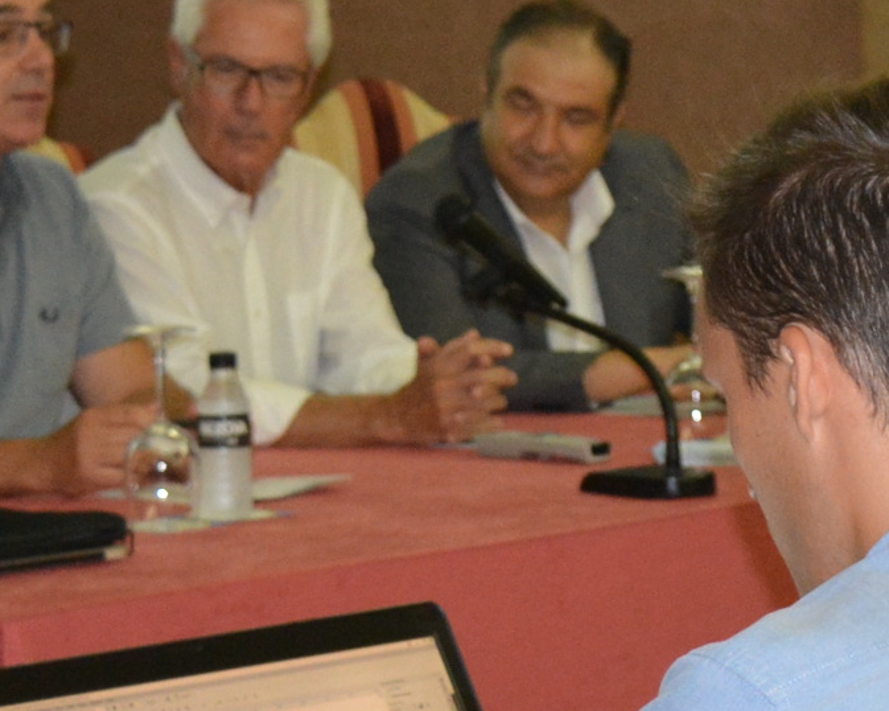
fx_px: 5603
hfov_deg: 9.0
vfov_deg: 7.3
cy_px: 440
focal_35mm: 213
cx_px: 966
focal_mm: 34
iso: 1600
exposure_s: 1/60
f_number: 4.5
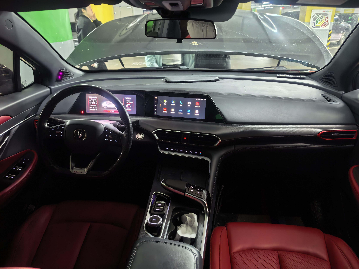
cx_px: 180
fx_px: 249
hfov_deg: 71.6
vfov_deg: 56.8
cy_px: 134
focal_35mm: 24
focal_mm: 5.75
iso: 800
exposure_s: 1/50
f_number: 1.4
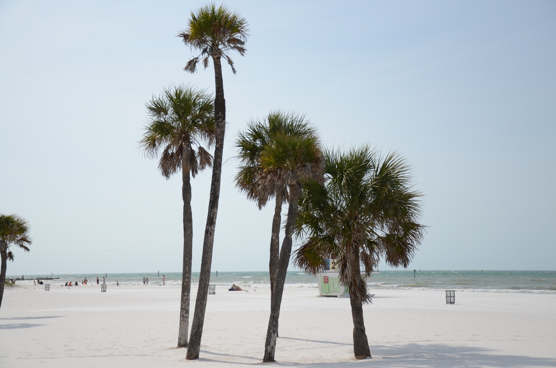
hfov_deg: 35.1
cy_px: 184
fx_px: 878
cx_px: 278
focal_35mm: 57
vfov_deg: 23.7
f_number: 4.5
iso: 320
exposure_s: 1/4000
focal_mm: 38
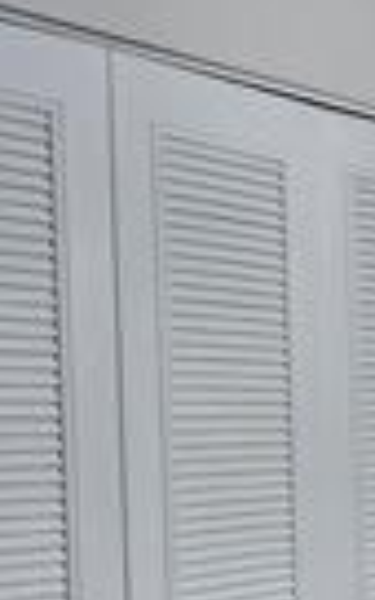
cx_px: 1160
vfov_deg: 26.0
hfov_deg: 10.7
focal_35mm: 78
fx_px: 1275
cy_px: 472
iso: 200
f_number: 2.2
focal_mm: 2.2
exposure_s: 1/60
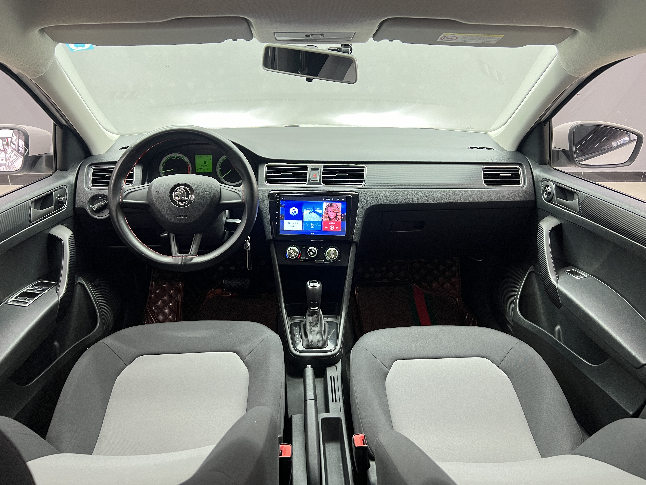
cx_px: 323
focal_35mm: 26
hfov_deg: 67.3
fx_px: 485
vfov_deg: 53.1
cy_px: 242
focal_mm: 5.7
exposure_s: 1/50
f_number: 1.5
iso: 160
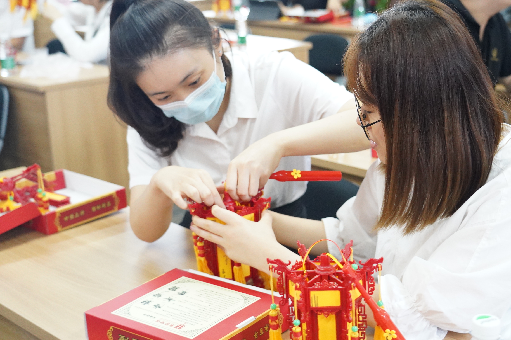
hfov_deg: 34.3
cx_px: 315
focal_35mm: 58
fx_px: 823
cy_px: 169
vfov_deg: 23.4
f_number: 4
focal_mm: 42
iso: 6400
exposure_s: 1/320
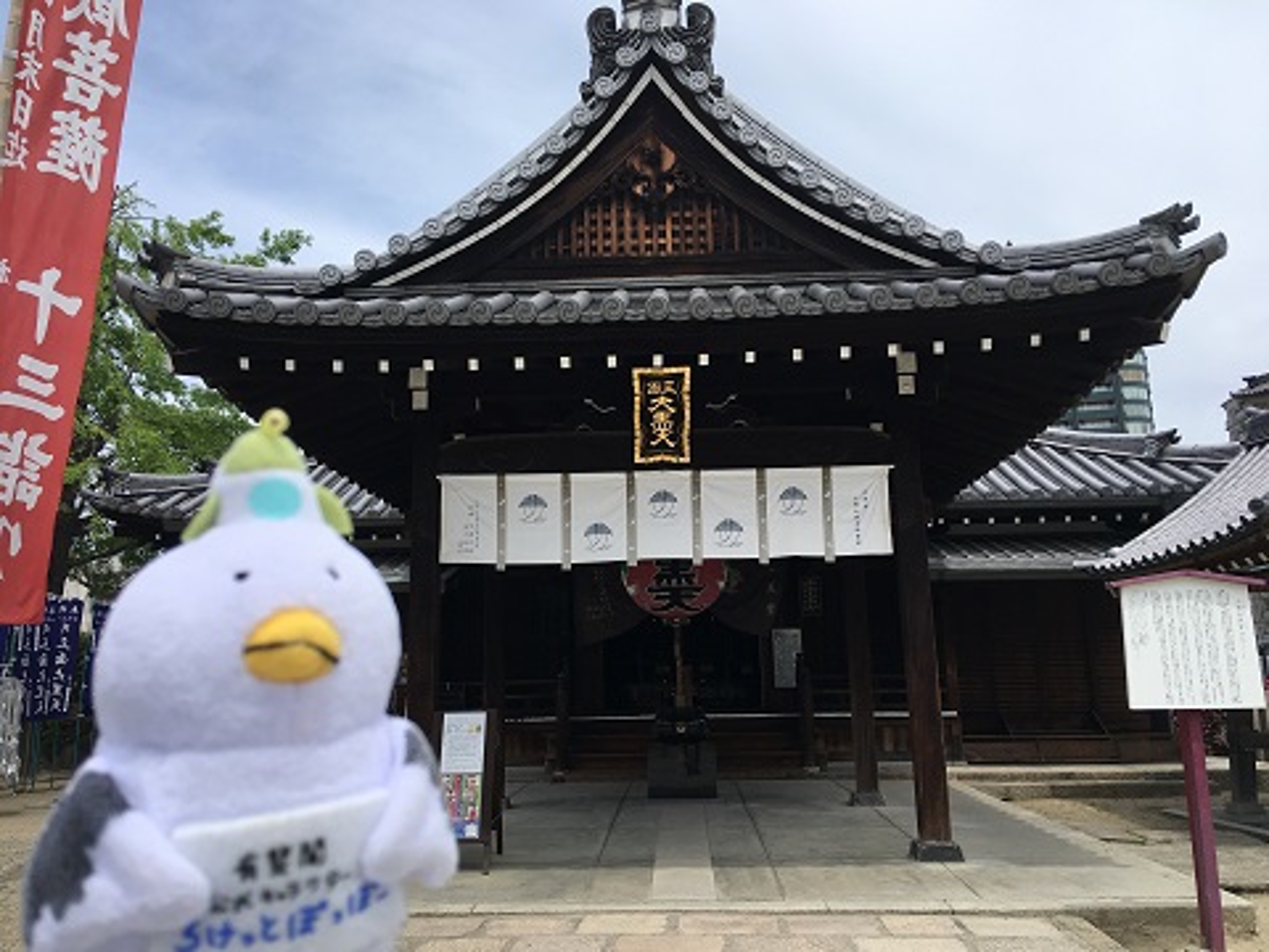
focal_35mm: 29
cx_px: 634
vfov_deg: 48.2
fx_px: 1063
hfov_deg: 61.7
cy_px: 476
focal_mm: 4.15
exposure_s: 1/1832
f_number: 2.2
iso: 25
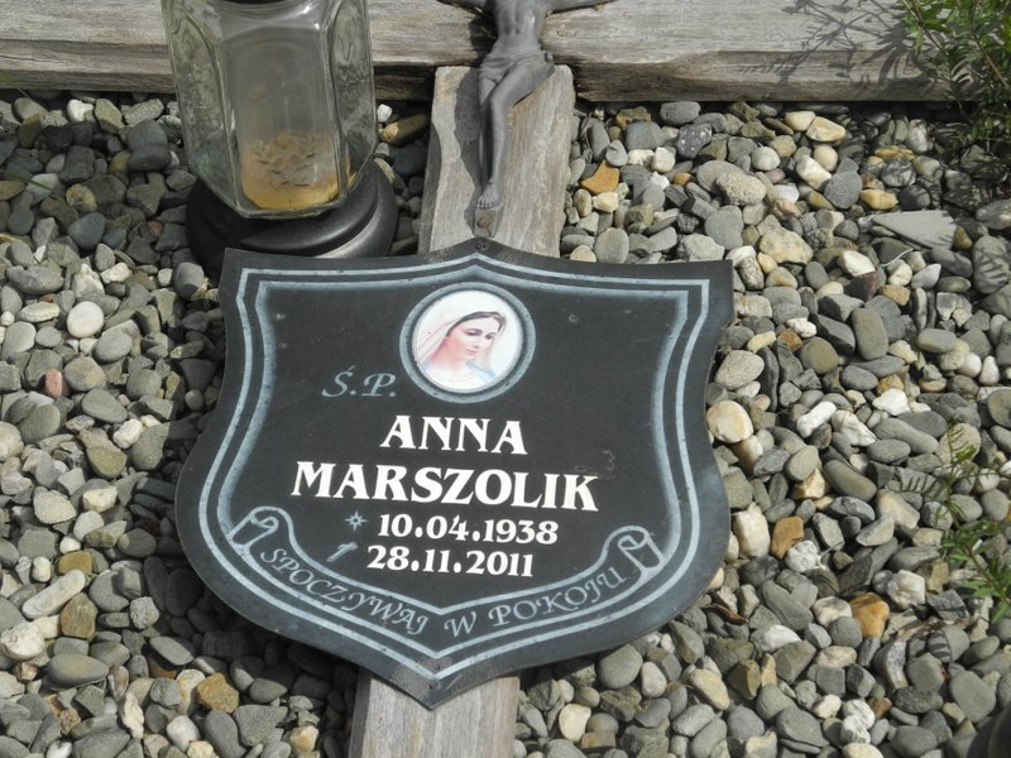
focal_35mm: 94
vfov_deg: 15.7
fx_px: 2745
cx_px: 506
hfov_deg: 20.9
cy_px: 379
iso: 100
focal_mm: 20.1
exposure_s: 1/1250
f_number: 4.5
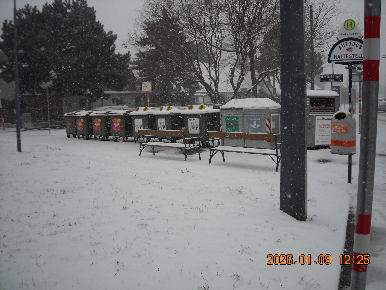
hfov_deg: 52.6
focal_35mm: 35
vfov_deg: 40.7
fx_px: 390
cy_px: 145
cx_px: 193
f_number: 2.8
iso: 64
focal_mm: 5.7
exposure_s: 1/419
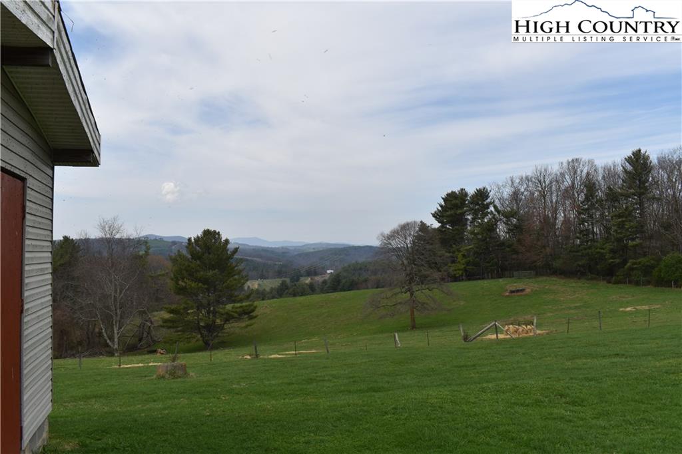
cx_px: 341
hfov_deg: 59.5
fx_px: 597
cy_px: 227
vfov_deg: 41.7
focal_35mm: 32
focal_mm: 21
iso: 100
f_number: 11
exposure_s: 1/200
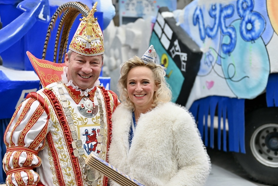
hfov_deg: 35.6
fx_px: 432
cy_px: 89
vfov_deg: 24.2
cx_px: 124
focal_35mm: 56
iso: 450
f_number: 2.8
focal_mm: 45
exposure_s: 1/100
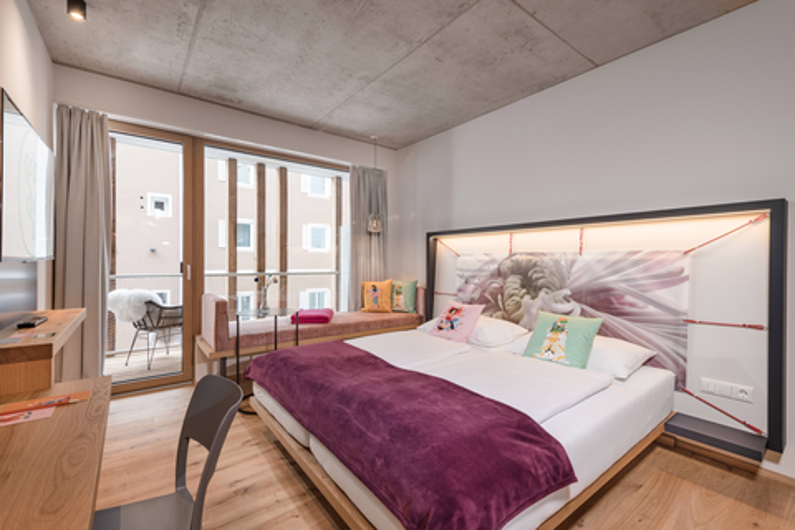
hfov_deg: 96.7
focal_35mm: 16
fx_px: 353
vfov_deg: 73.7
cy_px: 265
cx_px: 398
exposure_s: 1/8
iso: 200
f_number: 9.5
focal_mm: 16
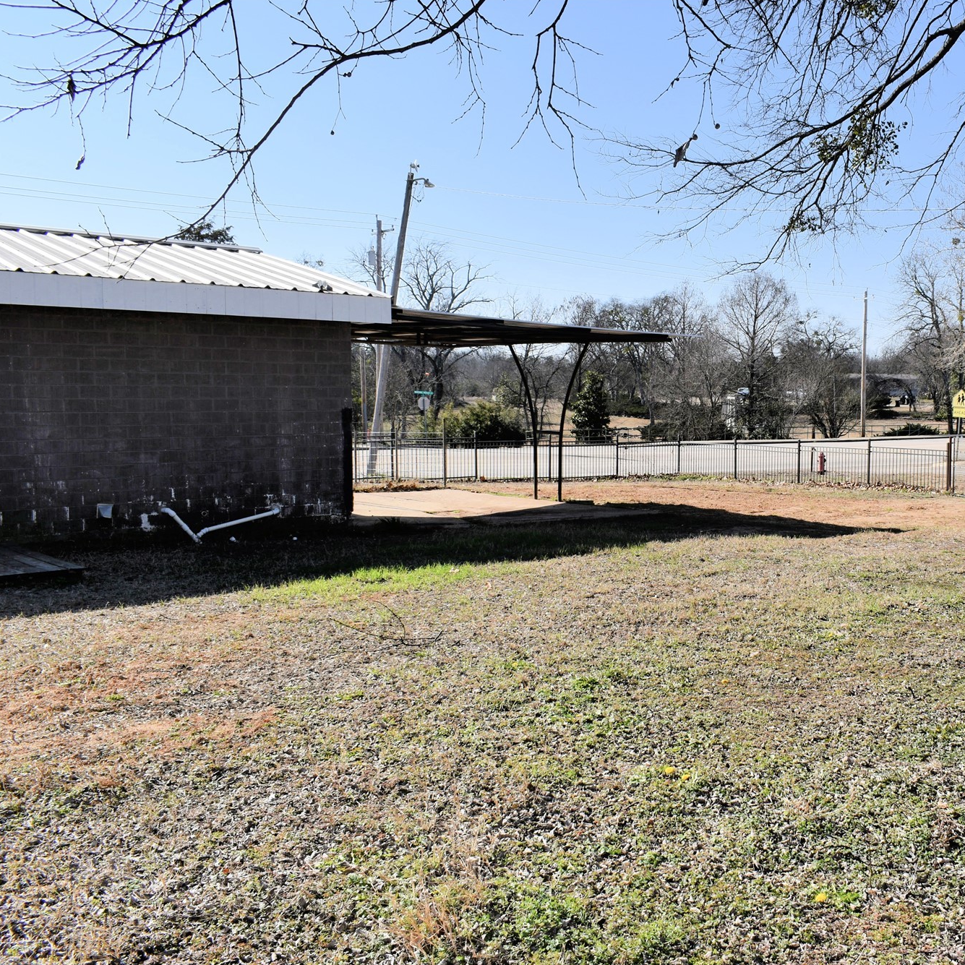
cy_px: 488
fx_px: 1104
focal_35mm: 35
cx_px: 710
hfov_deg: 45.8
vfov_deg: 47.2
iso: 100
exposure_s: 1/200
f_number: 11
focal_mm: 18
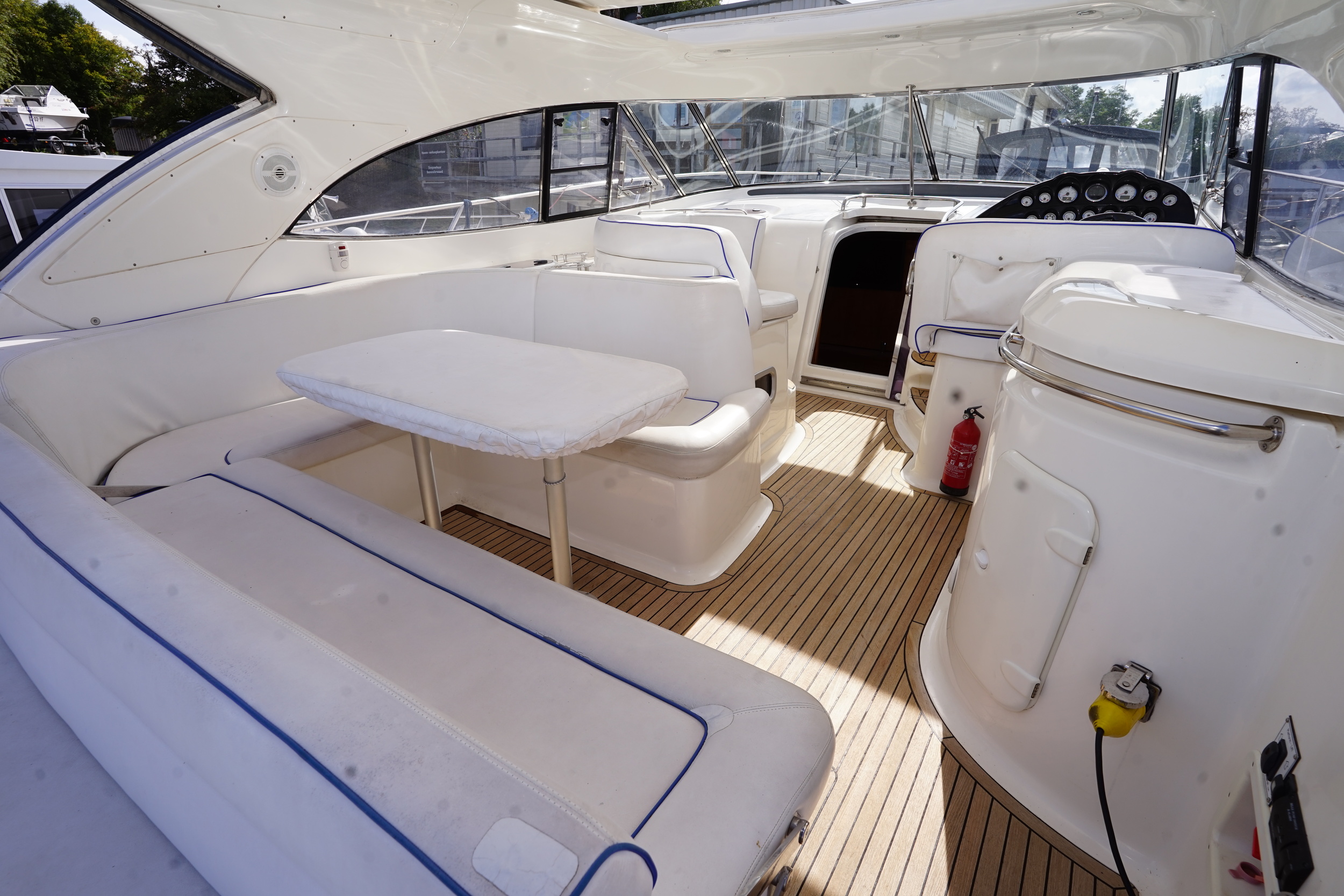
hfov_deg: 93.3
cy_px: 448
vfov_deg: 70.4
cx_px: 672
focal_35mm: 17
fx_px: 635
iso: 100
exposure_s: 1/125
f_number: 11
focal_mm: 17
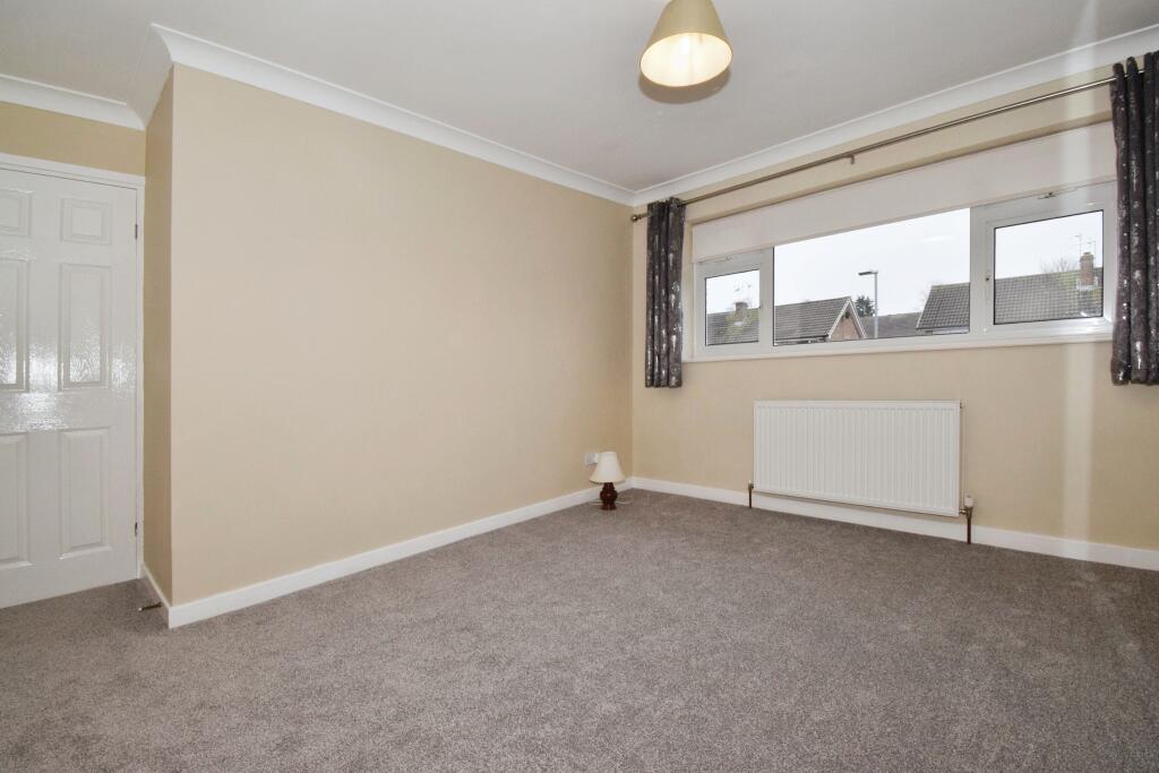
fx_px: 483
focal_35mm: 15
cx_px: 580
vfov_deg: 77.3
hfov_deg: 100.4
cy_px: 386
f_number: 13
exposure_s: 1/60
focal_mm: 10
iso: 1000
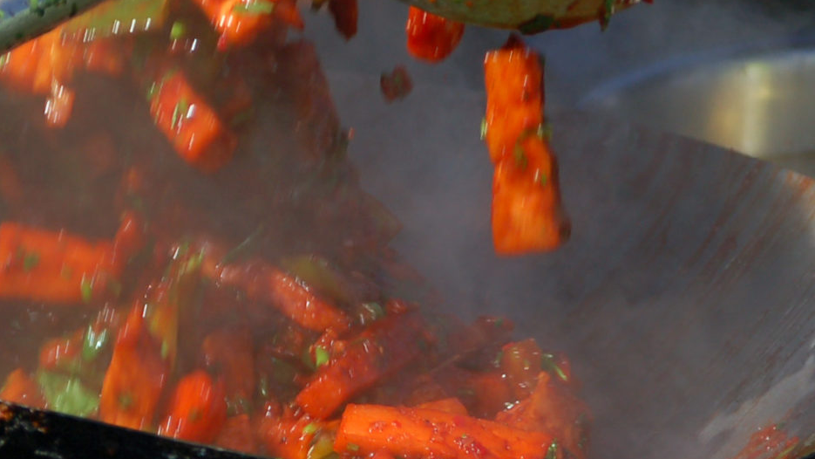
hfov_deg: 5.9
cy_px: 168
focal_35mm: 365
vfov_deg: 3.3
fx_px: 7897
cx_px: 201
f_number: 5.6
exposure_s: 1/500
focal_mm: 85
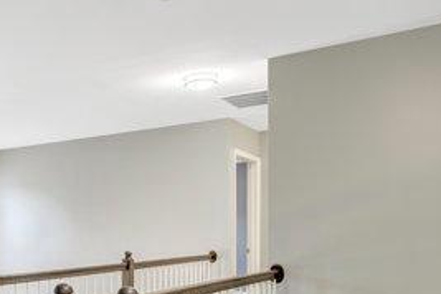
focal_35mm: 39
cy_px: 239
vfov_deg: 33.2
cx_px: 48
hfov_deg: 45.2
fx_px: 478
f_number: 8
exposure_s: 1/13
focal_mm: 16
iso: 1250
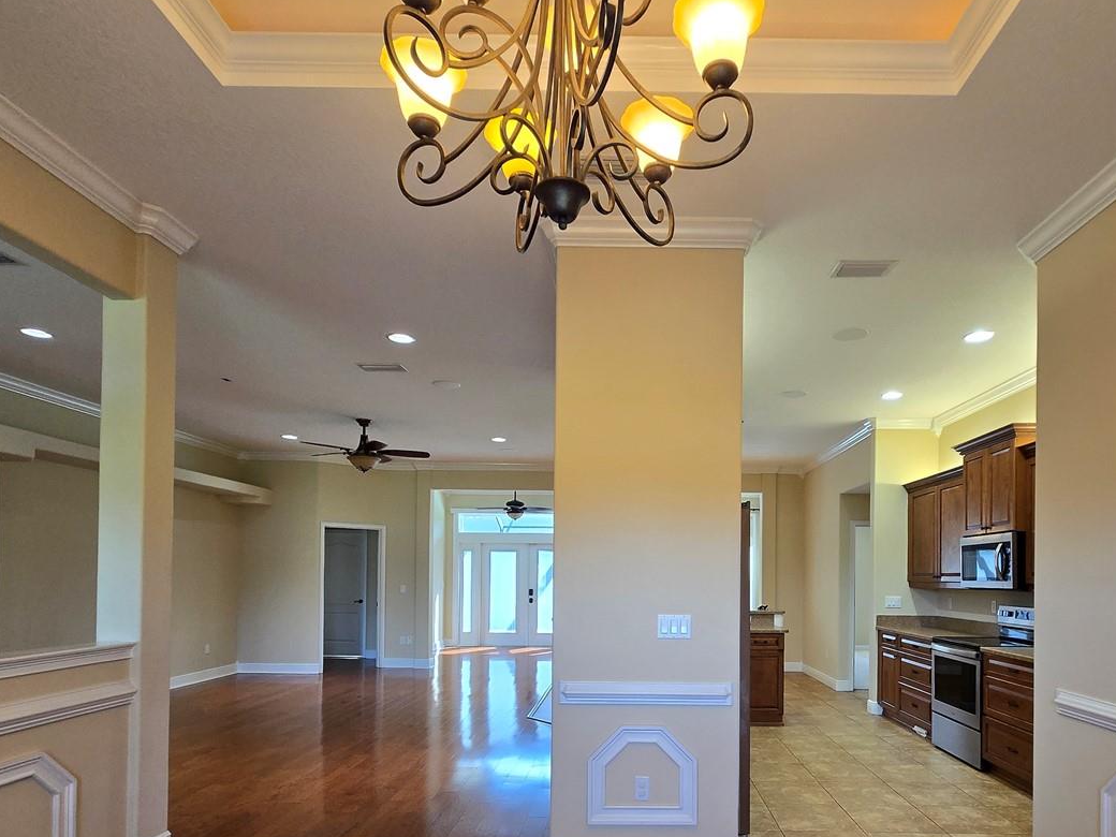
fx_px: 645
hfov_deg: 81.3
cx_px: 632
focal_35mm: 20
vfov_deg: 63.7
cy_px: 581
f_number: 2.2
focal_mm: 1.7
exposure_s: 1/60
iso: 80
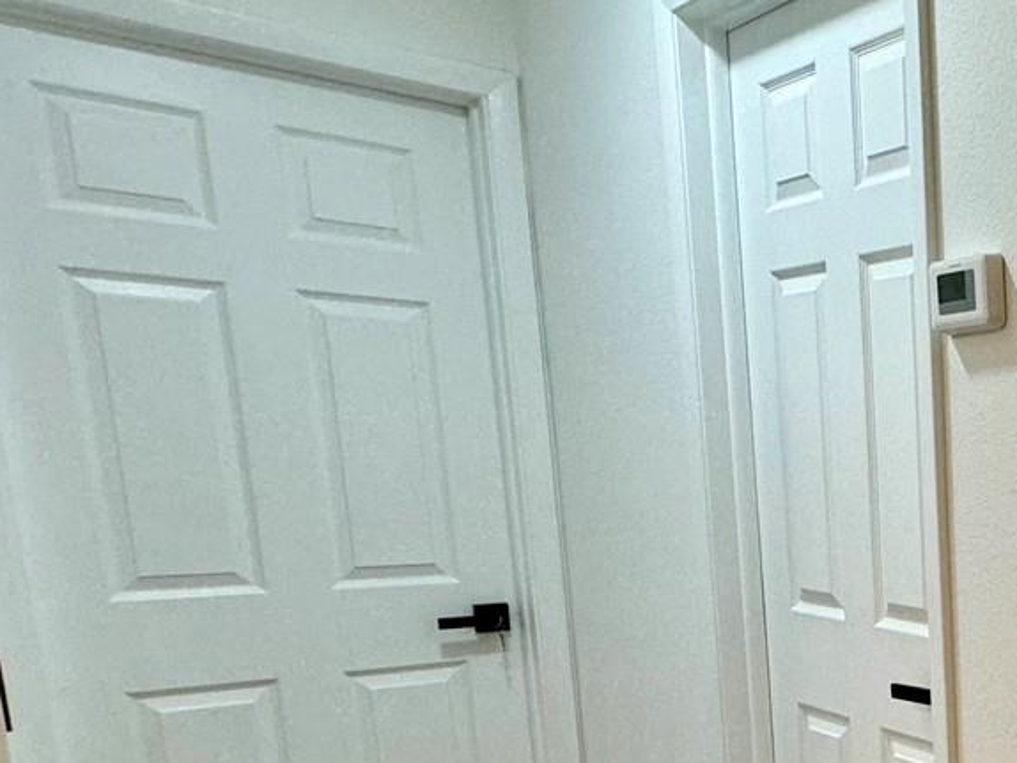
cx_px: 1327
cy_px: 651
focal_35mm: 39
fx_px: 1146
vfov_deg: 35.2
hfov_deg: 34.0
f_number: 2.2
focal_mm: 2.22
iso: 160
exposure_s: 1/120
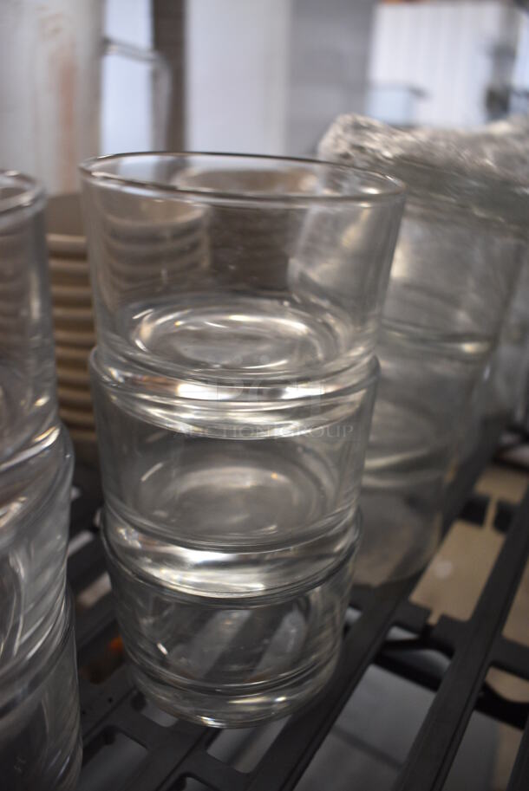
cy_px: 396
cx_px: 264
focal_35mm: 30
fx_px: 660
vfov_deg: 61.9
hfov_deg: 43.7
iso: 1000
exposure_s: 1/60
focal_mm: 20
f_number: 4
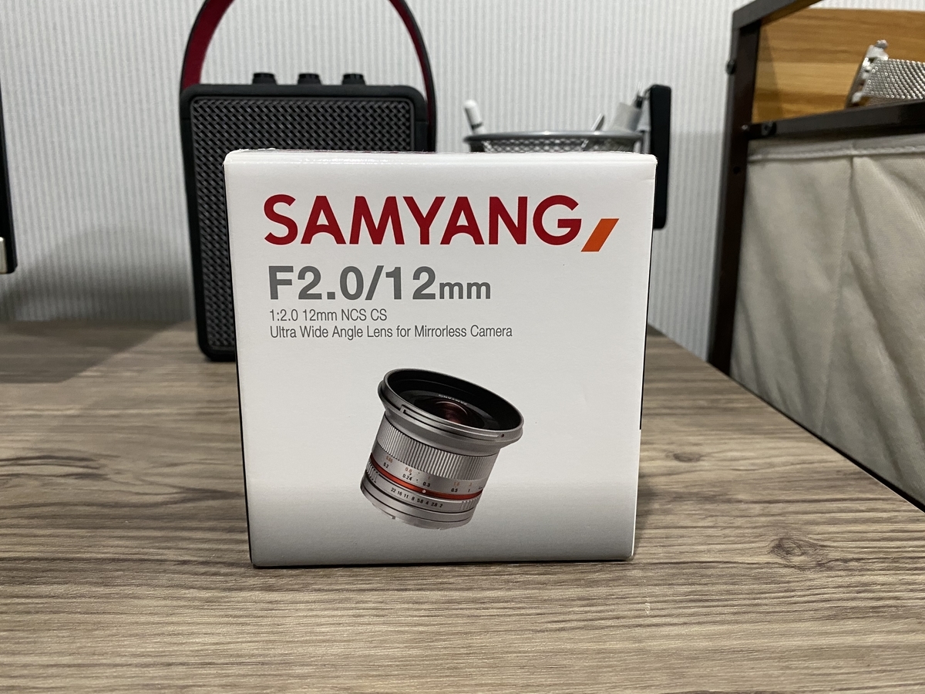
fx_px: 695
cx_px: 462
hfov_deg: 67.3
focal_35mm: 26
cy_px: 347
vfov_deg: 53.1
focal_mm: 4.25
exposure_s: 1/50
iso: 250
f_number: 1.8
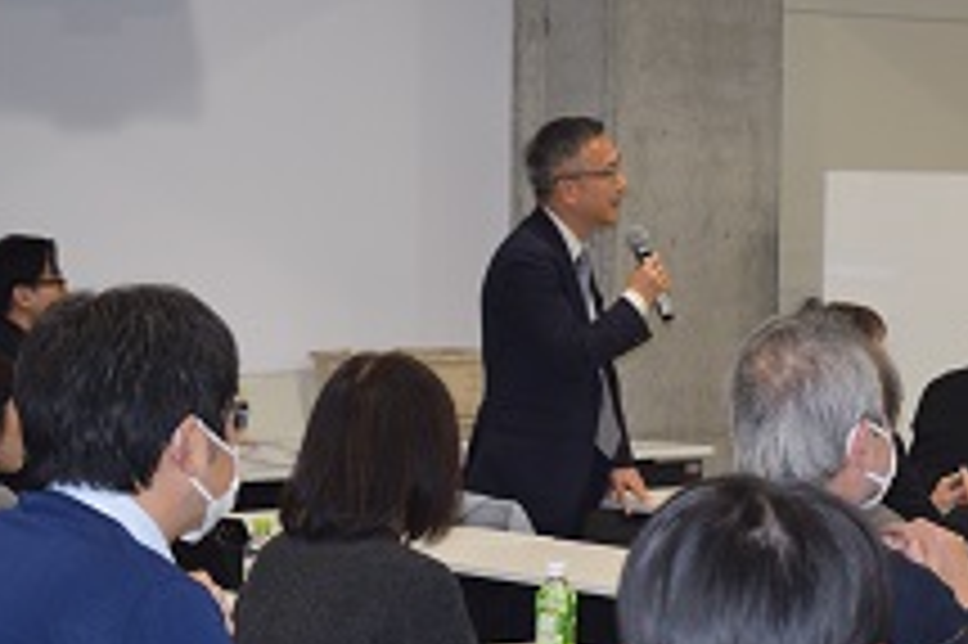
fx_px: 3547
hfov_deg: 15.4
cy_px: 410
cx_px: 846
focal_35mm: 132
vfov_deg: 10.4
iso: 800
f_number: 5
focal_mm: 42
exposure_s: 1/100
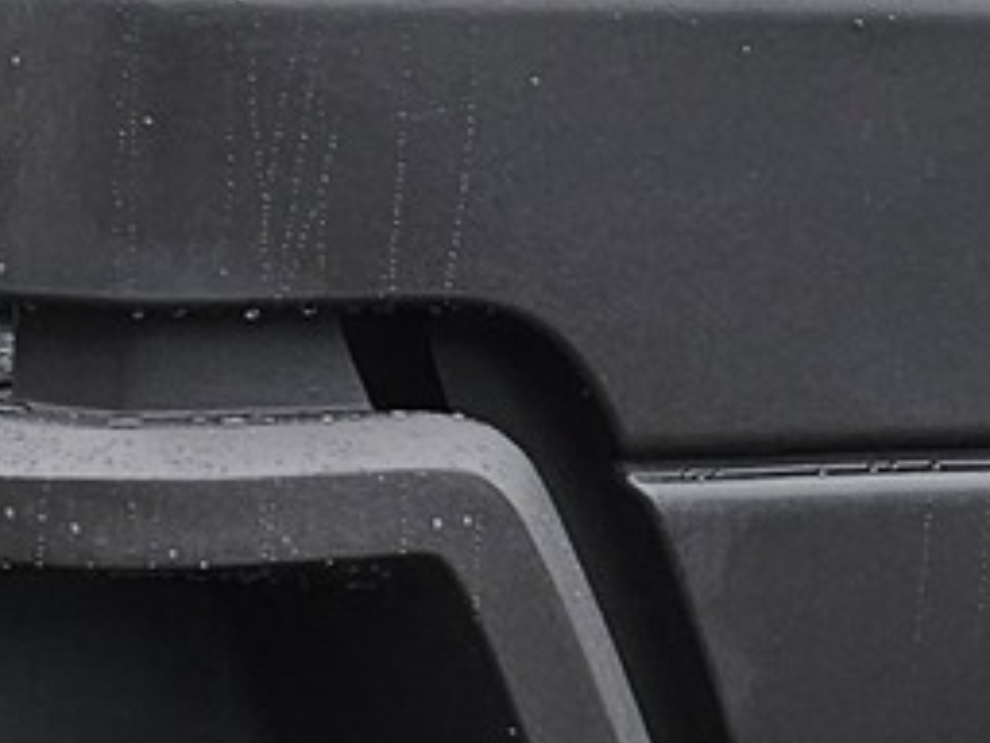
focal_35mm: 184
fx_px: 5262
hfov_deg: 10.5
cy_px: 120
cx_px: 1381
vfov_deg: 8.1
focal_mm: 6.3
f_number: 1.7
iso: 32
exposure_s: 1/207
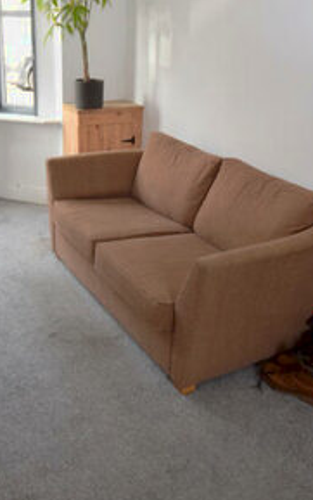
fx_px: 504
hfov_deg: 34.3
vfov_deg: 52.3
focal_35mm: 37
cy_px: 196
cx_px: 114
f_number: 5.6
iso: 800
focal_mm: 10
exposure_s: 1/125
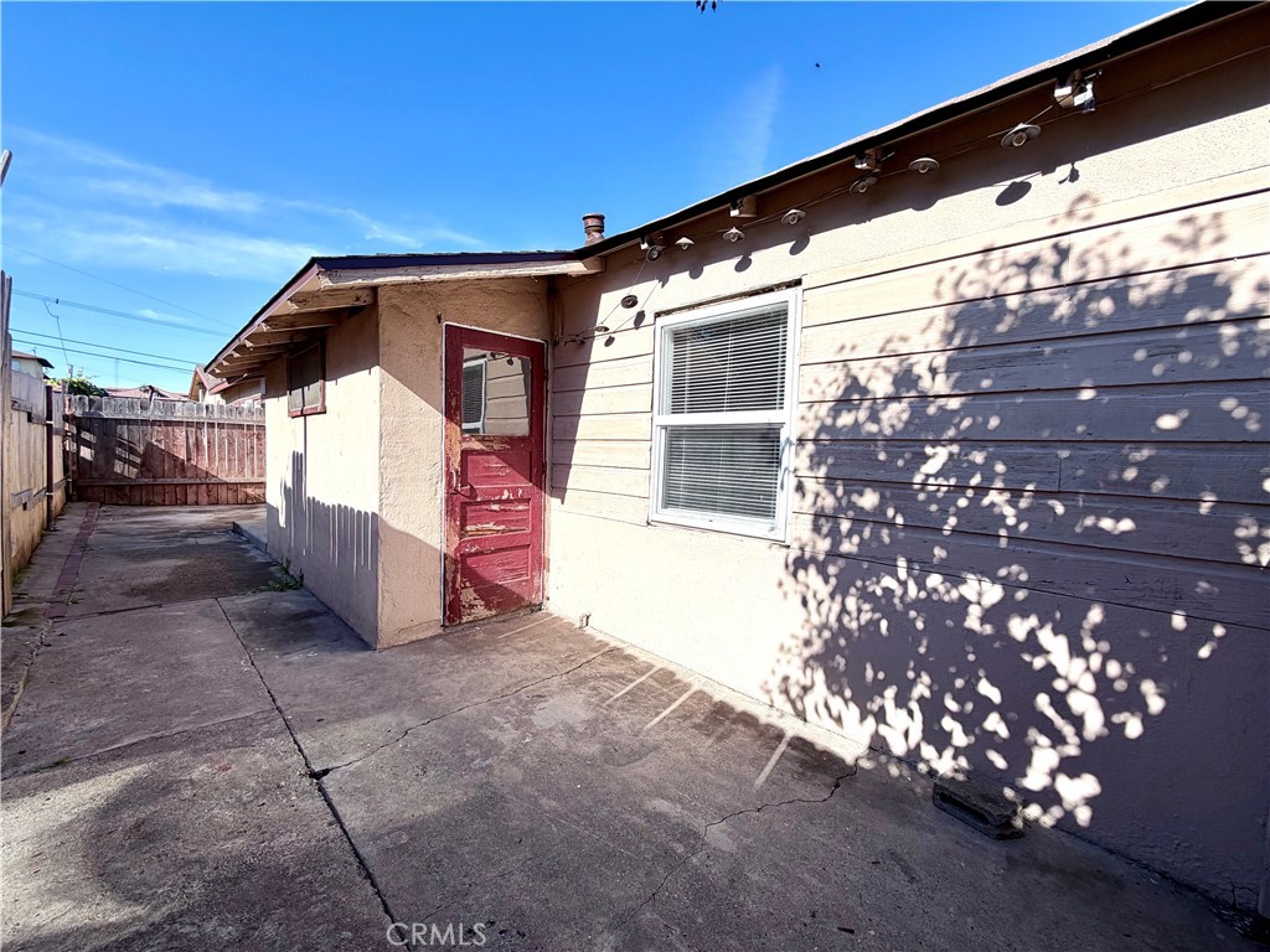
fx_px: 514
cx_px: 635
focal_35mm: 14
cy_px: 476
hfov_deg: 102.1
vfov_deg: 85.7
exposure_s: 1/770
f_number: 2.2
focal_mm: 2.22
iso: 20
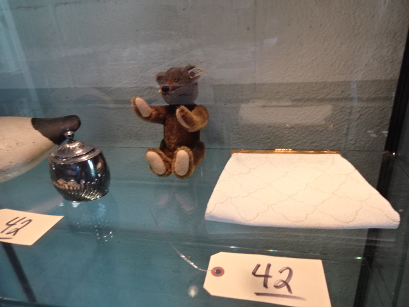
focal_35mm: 24
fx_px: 284
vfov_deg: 56.8
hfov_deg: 71.6
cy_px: 154
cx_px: 204
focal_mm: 4.1
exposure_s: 1/30
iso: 160
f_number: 3.5
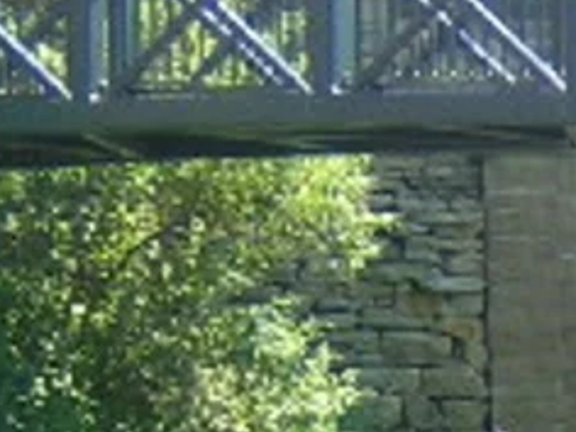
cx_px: 1106
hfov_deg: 7.4
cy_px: 625
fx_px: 4310
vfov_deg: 5.7
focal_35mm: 259
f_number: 3.1
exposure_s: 1/153
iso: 100
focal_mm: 6.6
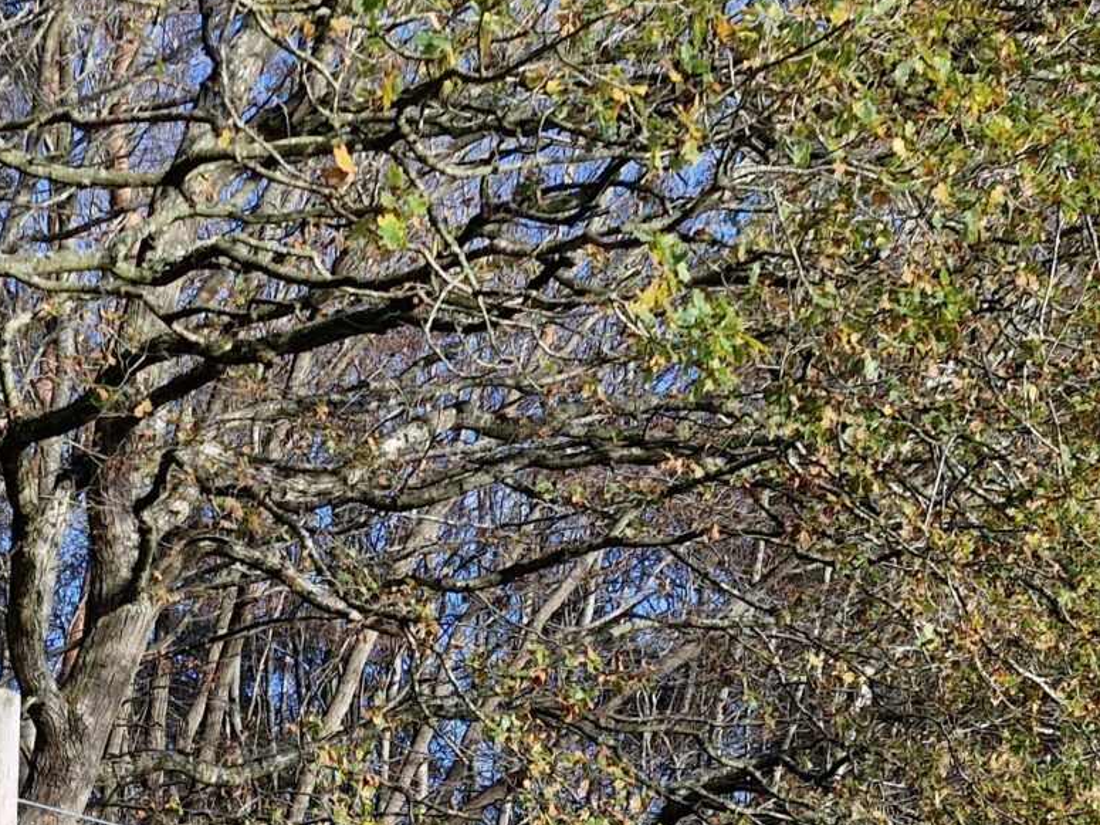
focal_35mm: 76
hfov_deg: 25.3
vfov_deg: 17.3
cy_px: 1264
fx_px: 2415
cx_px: 243
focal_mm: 5.54
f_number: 1.8
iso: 50
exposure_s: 1/552
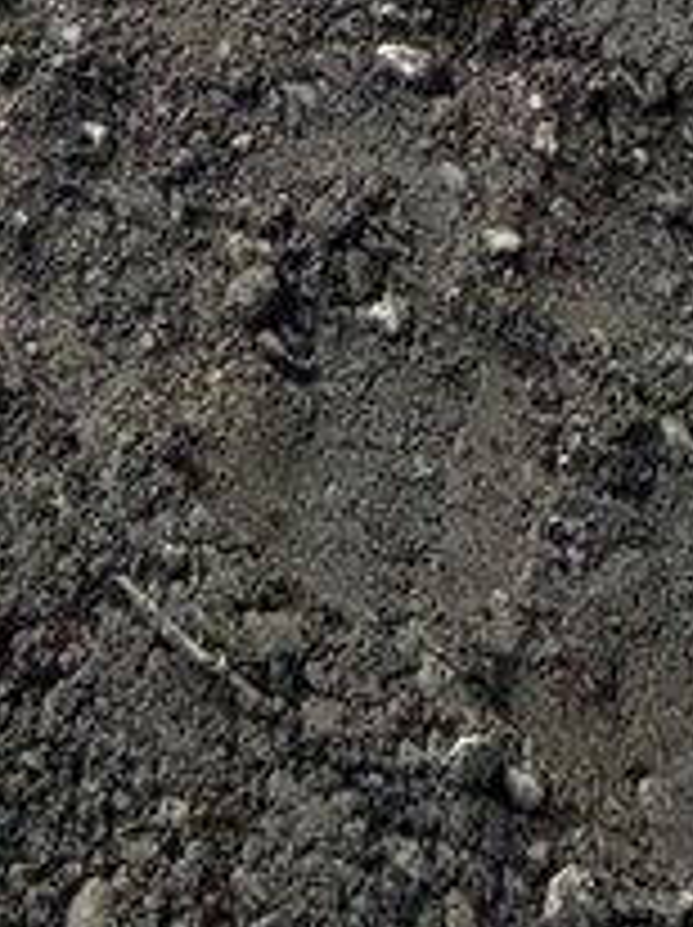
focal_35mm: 98
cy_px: -1845
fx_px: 2621
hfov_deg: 13.9
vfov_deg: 11.5
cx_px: -418
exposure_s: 1/98
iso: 320
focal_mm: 2.22
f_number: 2.2
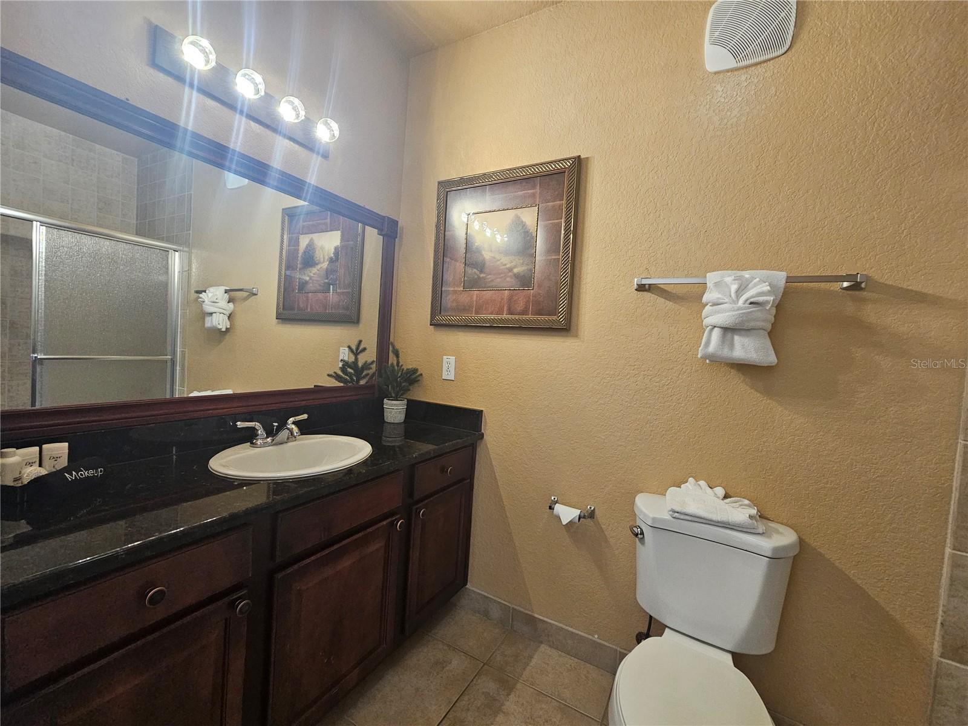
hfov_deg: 106.2
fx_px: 364
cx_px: 484
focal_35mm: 13
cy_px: 363
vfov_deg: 89.9
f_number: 2.2
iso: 320
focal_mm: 2.2
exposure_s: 1/60
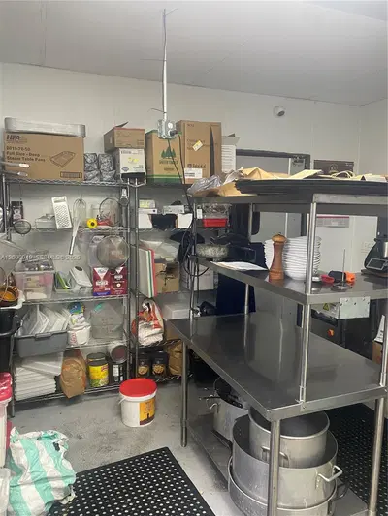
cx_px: 194
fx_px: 388
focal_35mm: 26
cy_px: 258
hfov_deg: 53.1
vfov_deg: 67.3
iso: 250
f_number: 1.8
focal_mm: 4.25
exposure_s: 1/60
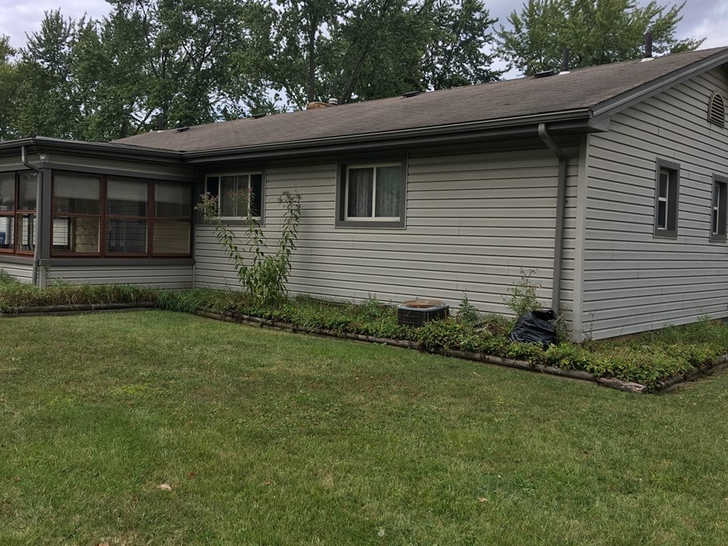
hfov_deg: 53.7
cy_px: 265
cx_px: 304
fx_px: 715
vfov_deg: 41.8
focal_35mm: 34
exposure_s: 1/827
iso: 25
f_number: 2.2
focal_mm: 4.15
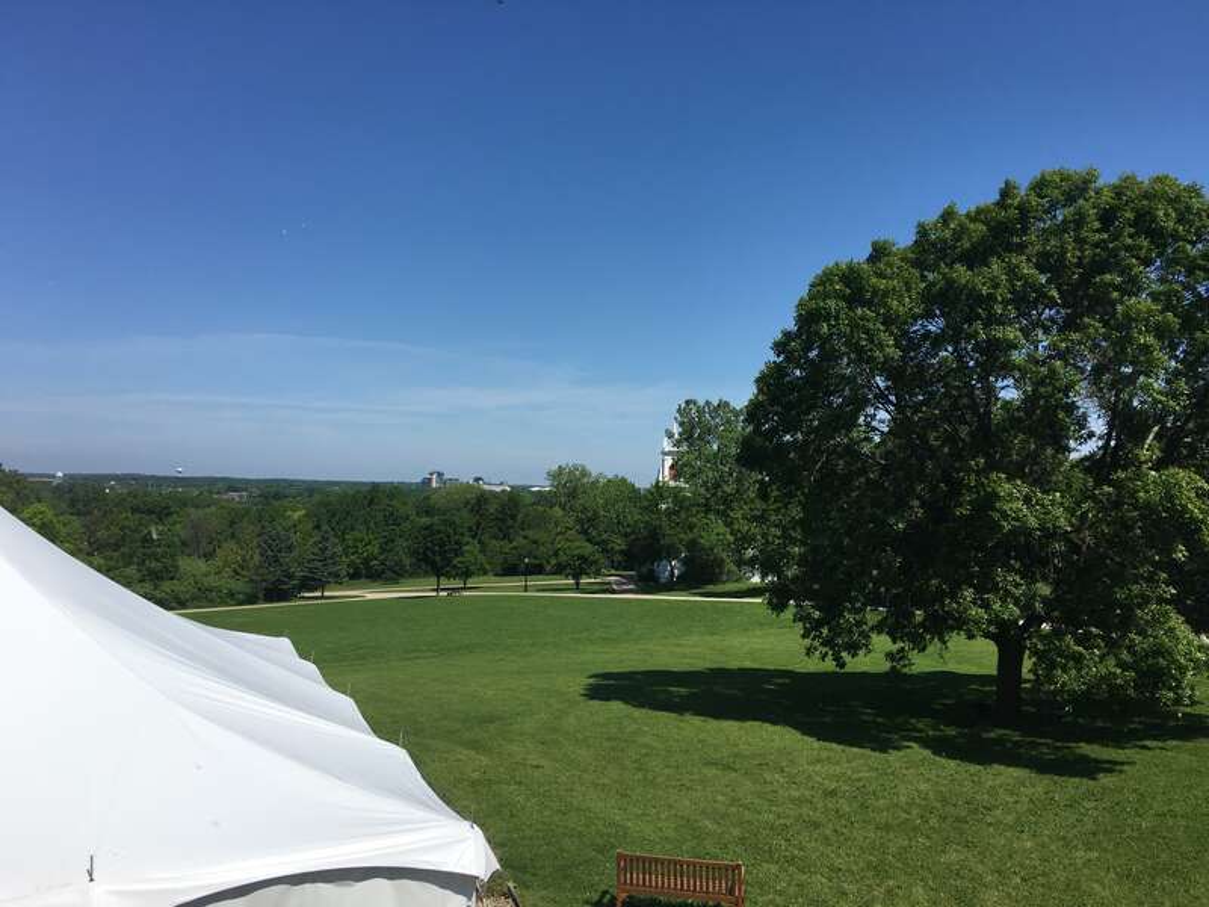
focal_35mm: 29
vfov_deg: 48.2
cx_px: 604
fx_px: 1013
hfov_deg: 61.7
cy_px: 454
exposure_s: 1/2849
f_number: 2.2
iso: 25
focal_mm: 4.15
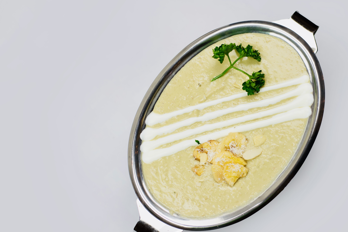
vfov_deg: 20.3
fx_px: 648
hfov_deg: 29.9
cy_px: 123
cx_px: 221
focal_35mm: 67
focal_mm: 50
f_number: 3.5
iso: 400
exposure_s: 1/160
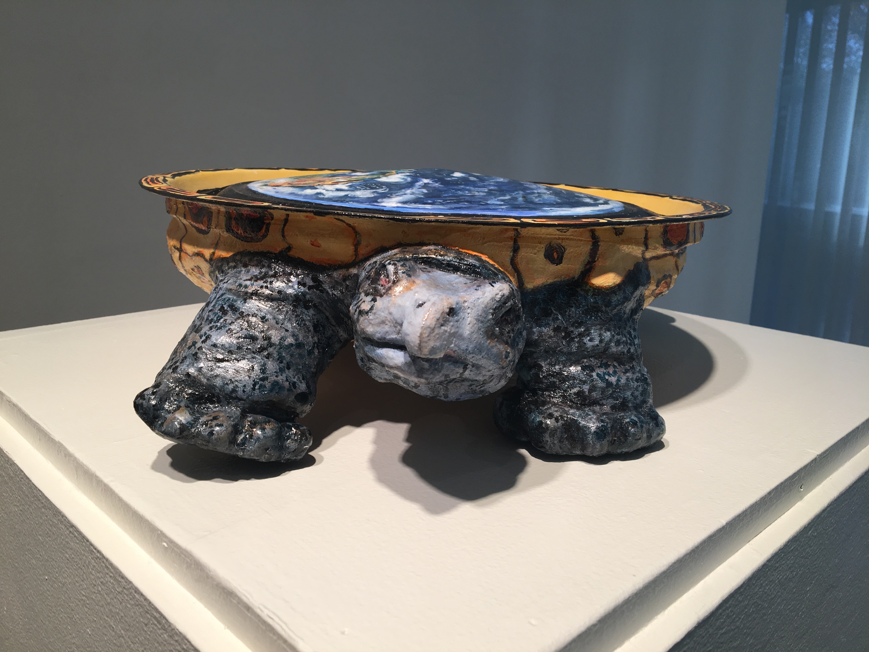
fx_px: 728
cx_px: 434
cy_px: 326
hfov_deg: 61.7
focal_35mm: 29
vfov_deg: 48.2
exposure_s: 1/60
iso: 25
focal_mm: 4.15
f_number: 2.2
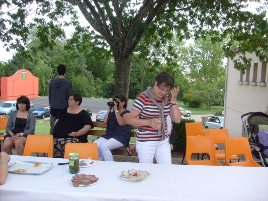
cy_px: 100
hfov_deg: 52.6
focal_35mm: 35
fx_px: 271
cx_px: 134
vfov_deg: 40.7
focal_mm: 5.8
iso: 80
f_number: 7.1
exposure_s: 1/60
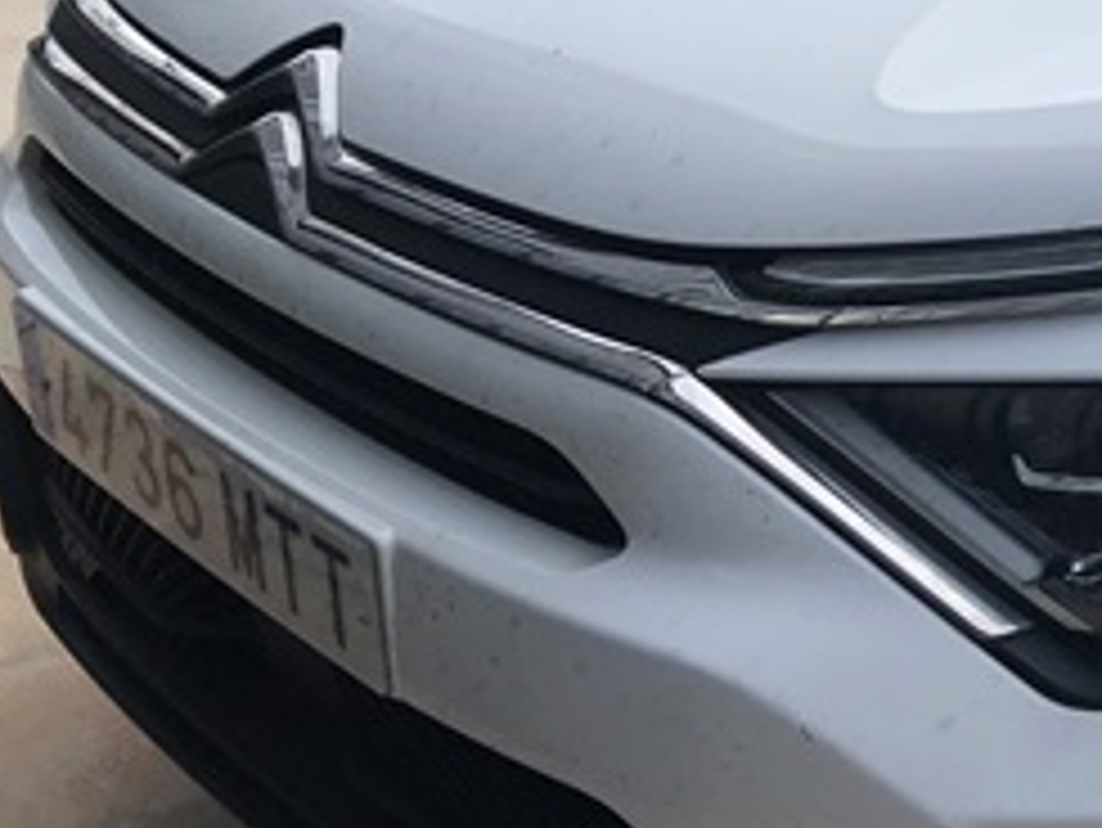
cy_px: 333
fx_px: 2325
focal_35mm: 73
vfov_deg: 20.2
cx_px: 1408
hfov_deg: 23.7
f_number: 1.8
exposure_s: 1/1104
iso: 20
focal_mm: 3.99
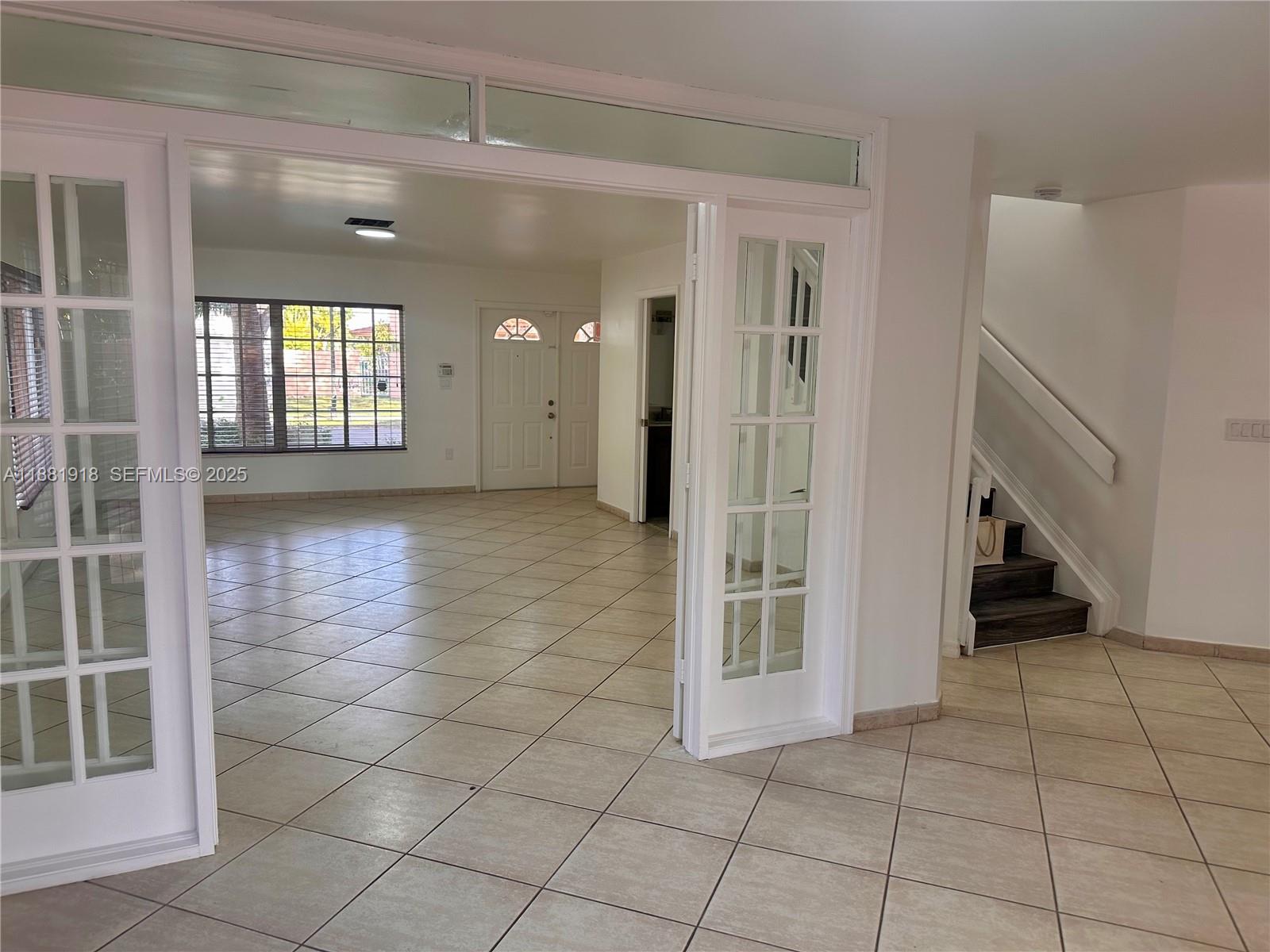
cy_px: 476
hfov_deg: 71.6
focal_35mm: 24
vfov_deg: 56.8
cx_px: 635
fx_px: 881
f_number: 1.78
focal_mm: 6.86
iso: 100
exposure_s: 1/160
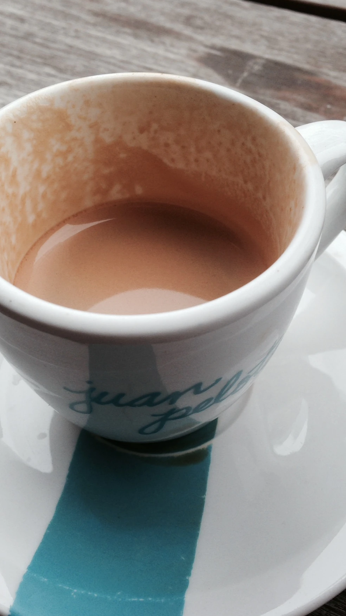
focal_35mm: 42
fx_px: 685
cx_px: 197
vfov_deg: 48.2
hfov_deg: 28.3
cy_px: 261
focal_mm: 4.12
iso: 50
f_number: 2.4
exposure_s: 1/133
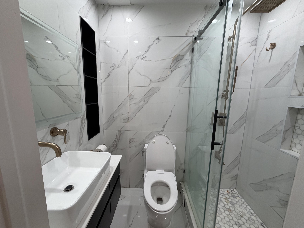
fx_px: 123
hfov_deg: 102.1
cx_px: 152
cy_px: 114
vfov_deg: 85.7
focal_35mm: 14
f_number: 2.2
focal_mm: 2.22
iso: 160
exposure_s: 1/120
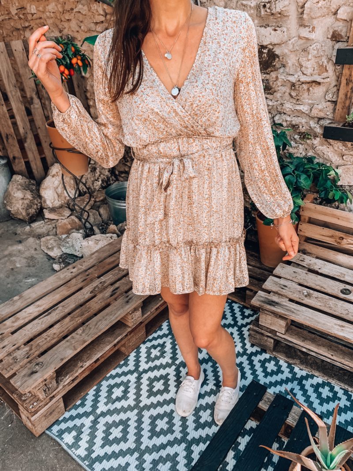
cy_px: 236
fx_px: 354
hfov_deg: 53.1
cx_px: 176
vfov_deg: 67.3
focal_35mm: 26
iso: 25
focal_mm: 4.25
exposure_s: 1/350
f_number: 1.8
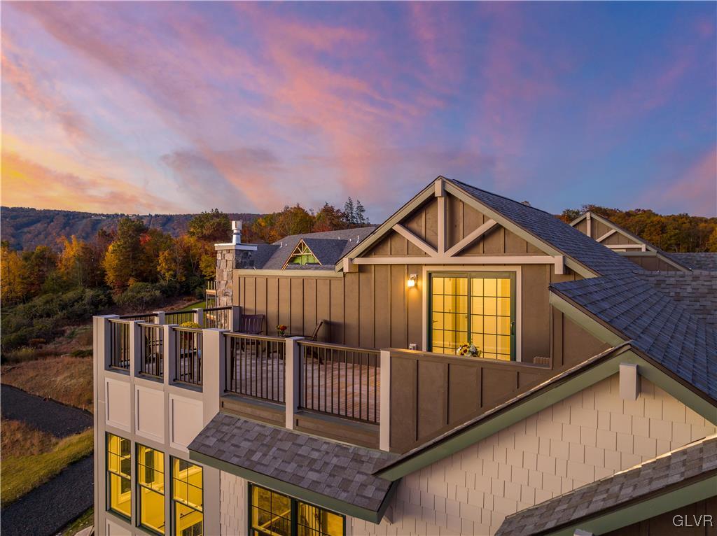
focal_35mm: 24
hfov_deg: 71.6
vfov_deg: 56.7
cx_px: 358
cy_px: 268
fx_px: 497
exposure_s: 1/8
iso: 200
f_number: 2.8
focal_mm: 12.29
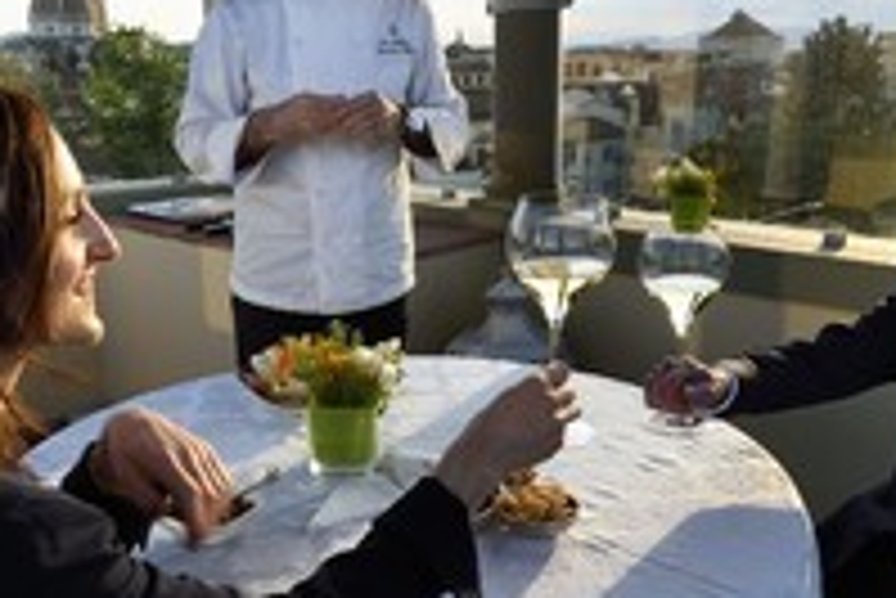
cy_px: 333
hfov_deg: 48.4
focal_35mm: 40
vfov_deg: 33.4
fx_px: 996
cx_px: 457
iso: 320
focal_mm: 19
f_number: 10
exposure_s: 1/160
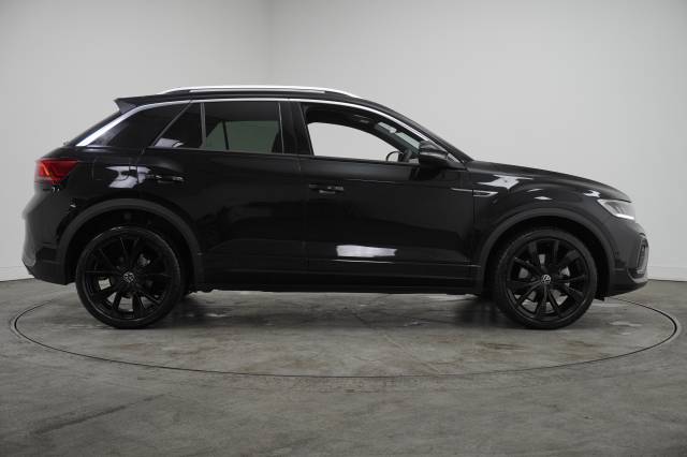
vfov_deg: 30.8
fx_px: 830
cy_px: 228
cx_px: 344
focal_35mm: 44
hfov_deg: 45.0
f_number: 5.6
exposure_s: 1/60
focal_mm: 29
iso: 640
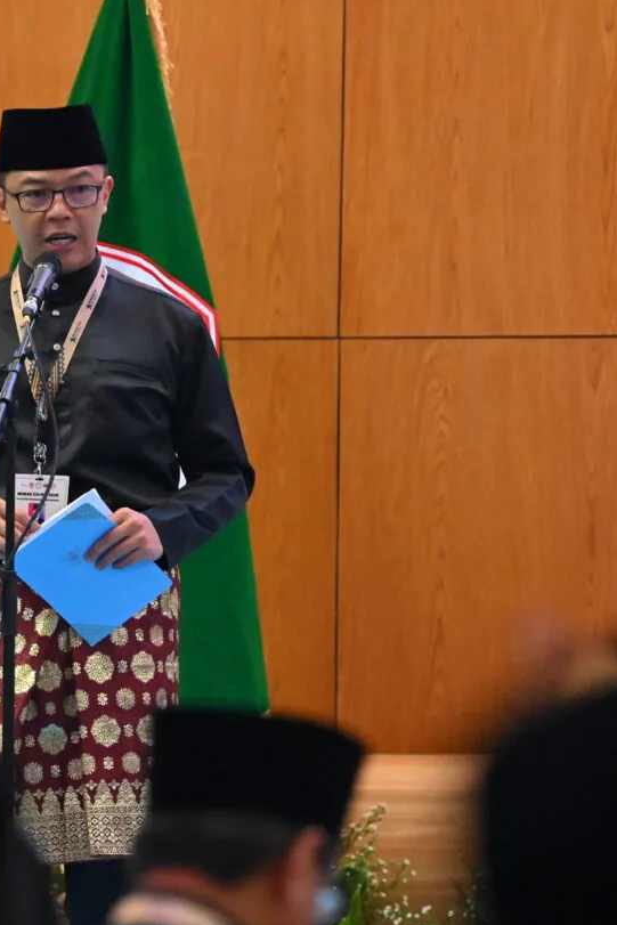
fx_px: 14595
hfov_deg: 2.4
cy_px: 489
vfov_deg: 3.6
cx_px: 81
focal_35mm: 568
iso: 10000
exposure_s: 1/250
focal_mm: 300
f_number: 6.3
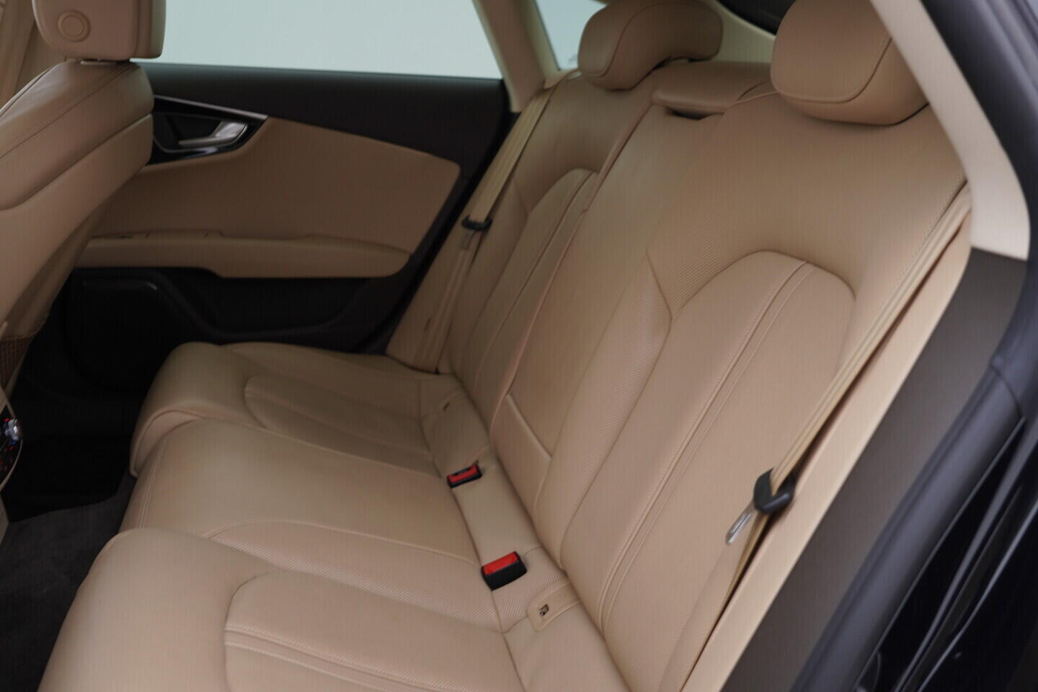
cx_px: 519
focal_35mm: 36
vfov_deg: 36.9
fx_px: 1038
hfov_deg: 53.1
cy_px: 346
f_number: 2.8
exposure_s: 1/40
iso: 125
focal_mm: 24
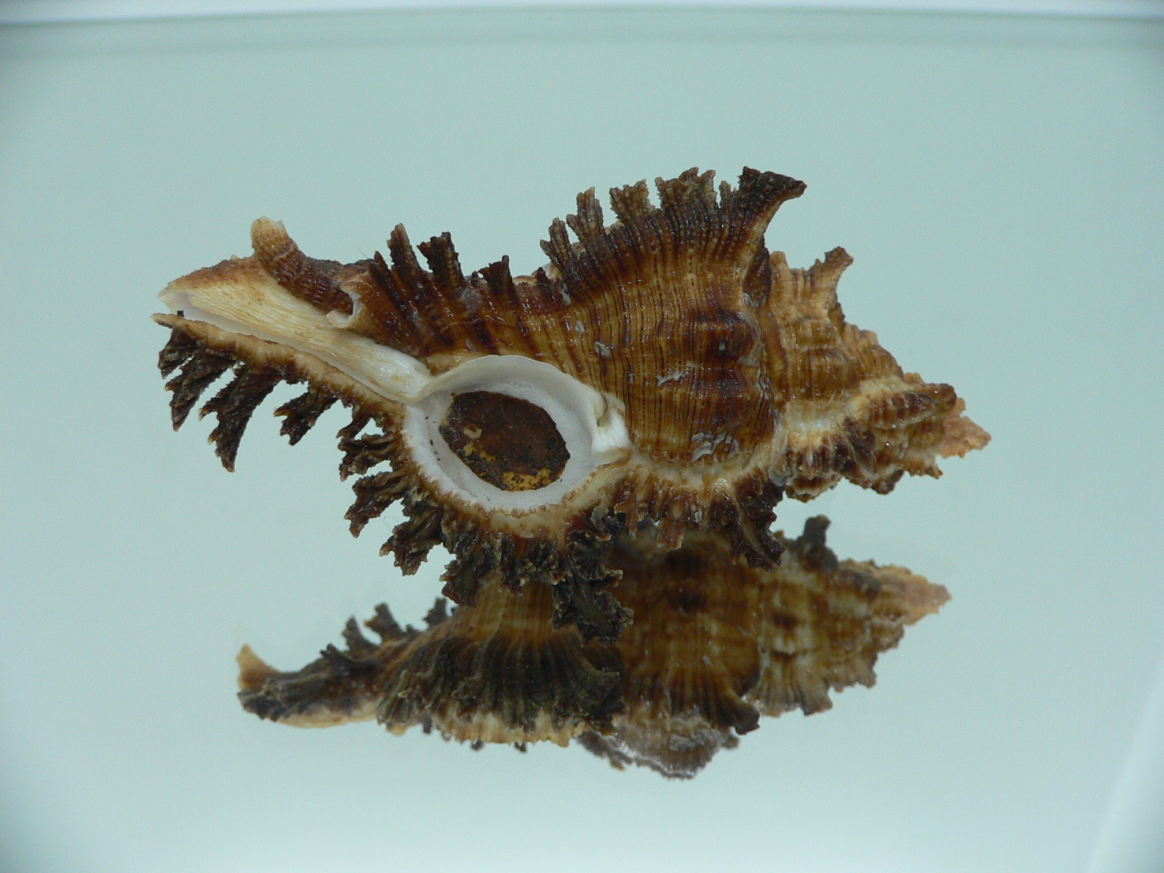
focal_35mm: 35
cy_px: 436
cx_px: 582
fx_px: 1177
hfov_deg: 52.6
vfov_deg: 40.7
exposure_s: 1/60
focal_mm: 4.6
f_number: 2.8
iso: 100
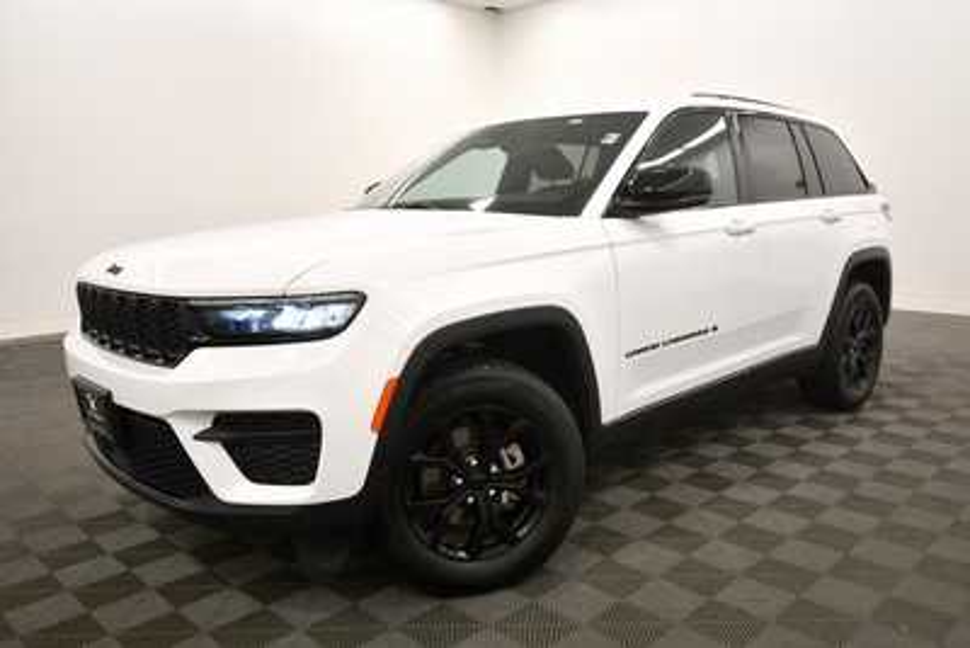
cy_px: 324
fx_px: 728
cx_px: 485
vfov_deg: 48.0
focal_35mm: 27
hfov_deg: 67.4
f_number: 5.6
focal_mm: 18
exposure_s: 1/200
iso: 800
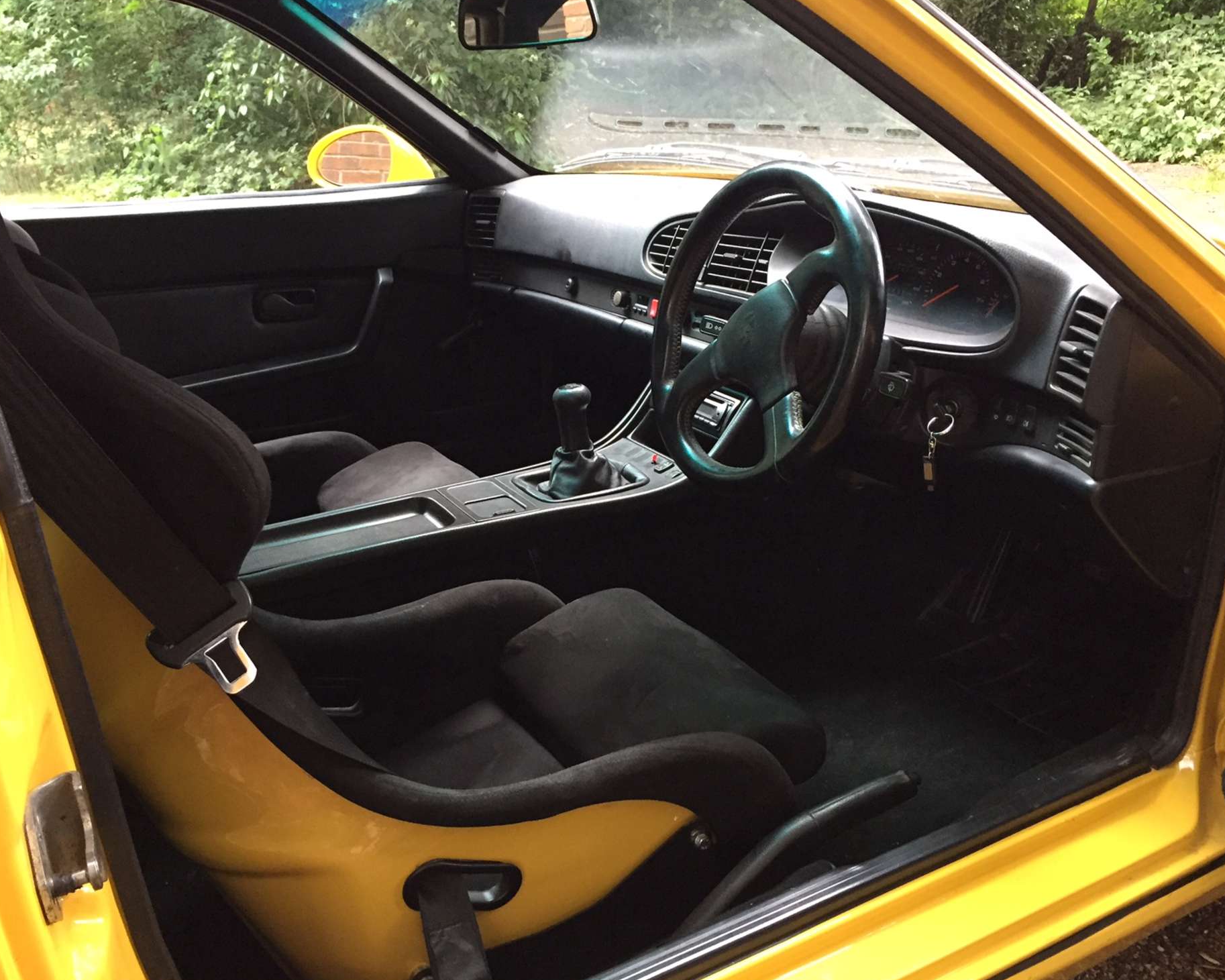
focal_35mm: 31
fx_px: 1124
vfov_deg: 47.1
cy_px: 494
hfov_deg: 57.2
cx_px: 596
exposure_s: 1/33
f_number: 2.2
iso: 320
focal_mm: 4.15
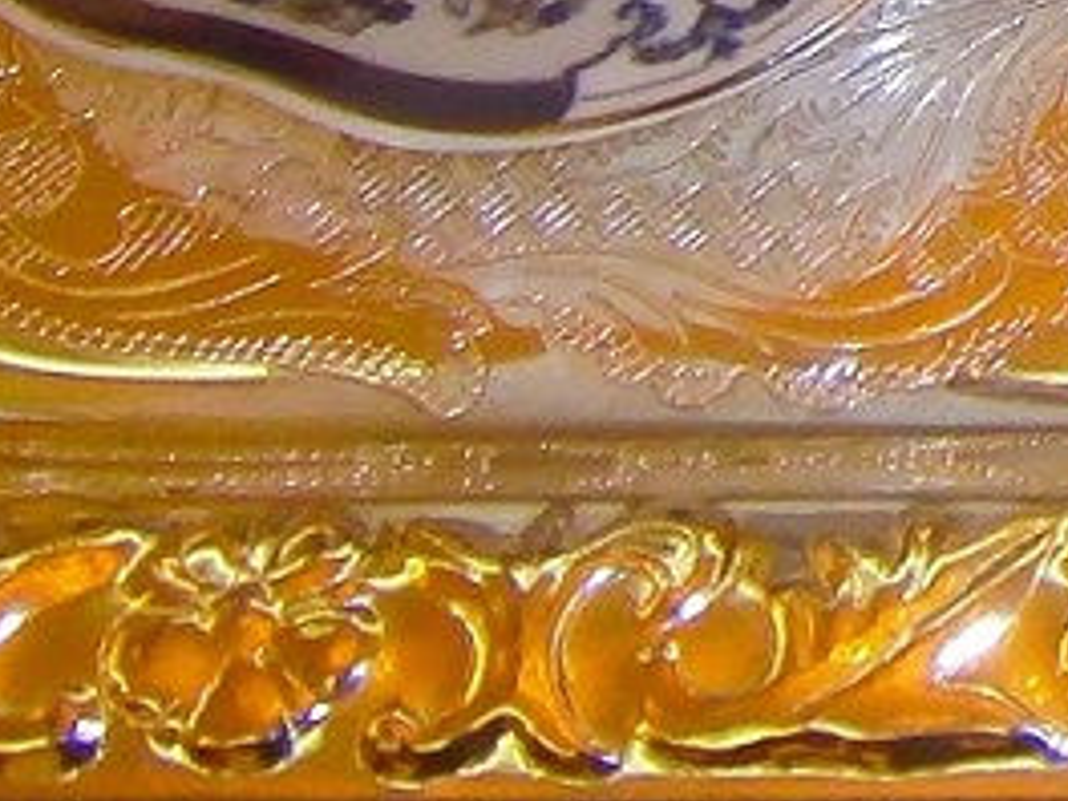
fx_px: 4659
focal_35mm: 151
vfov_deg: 9.3
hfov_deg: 11.6
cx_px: 2213
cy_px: -754
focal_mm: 4.7
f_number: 2.8
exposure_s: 1/30
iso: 125
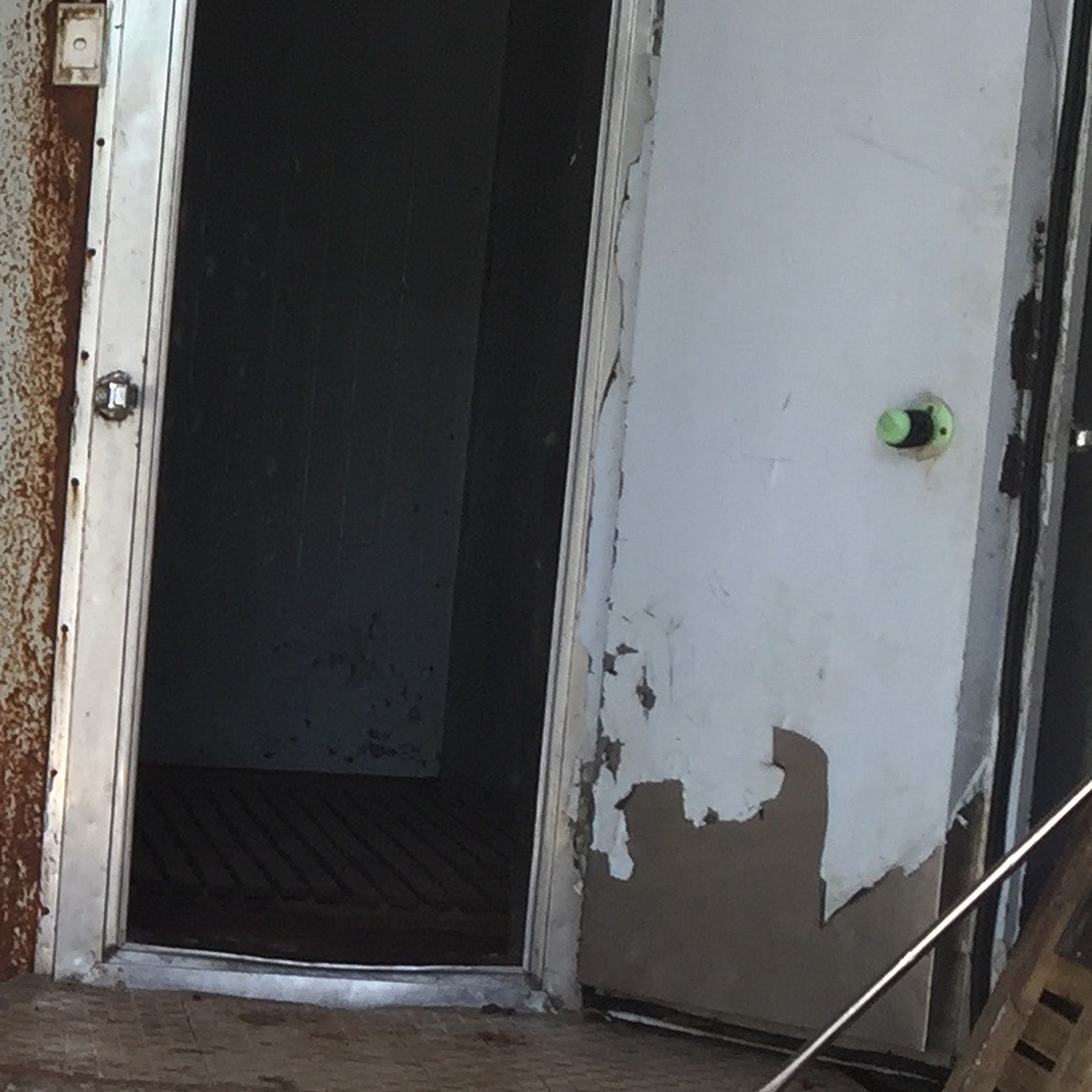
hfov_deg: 15.0
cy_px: 917
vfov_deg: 16.4
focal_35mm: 105
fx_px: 3747
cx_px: -678
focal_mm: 4.15
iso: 32
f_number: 2.2
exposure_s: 1/100
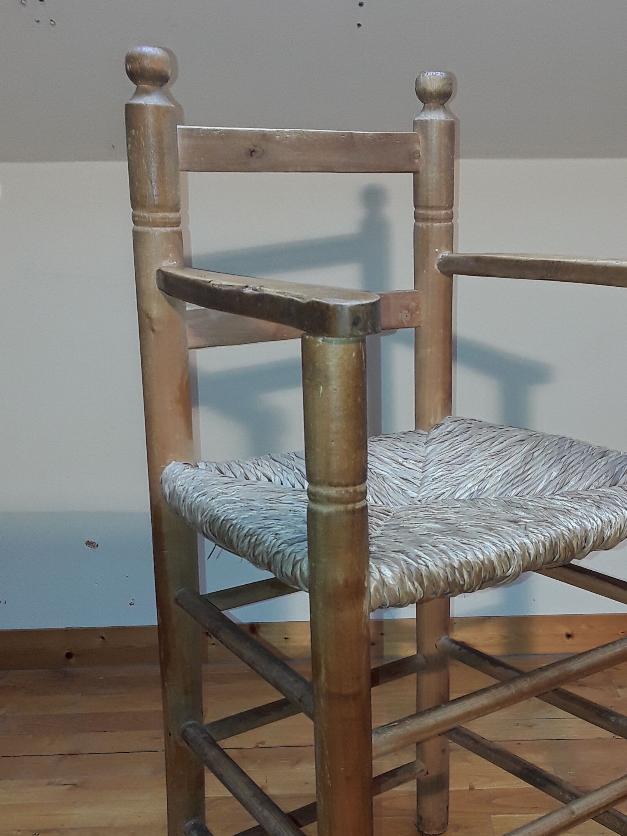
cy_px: 561
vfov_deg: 45.1
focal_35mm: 41
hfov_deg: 34.9
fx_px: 990
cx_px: 393
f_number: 1.9
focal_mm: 2.91
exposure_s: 1/30
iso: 40
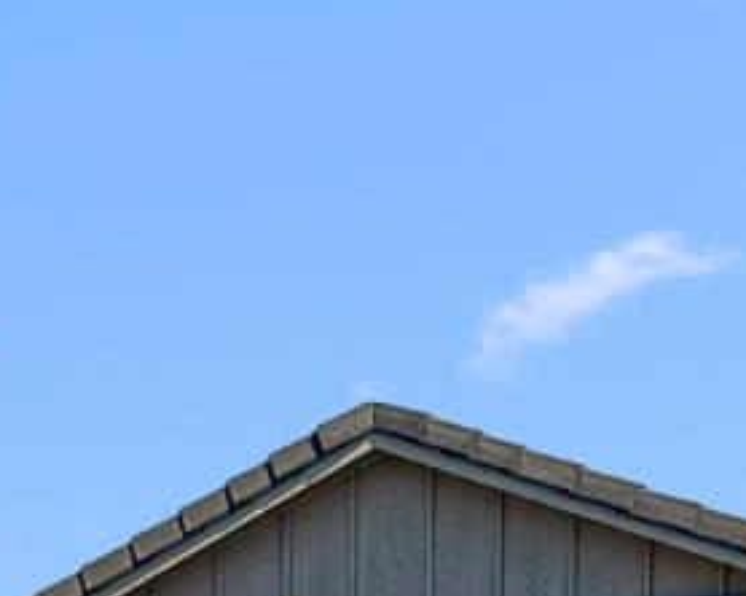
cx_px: 134
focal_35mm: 137
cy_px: 1226
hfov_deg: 14.0
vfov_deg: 10.3
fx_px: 3023
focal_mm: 5.7
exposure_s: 1/7000
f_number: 1.5
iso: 50
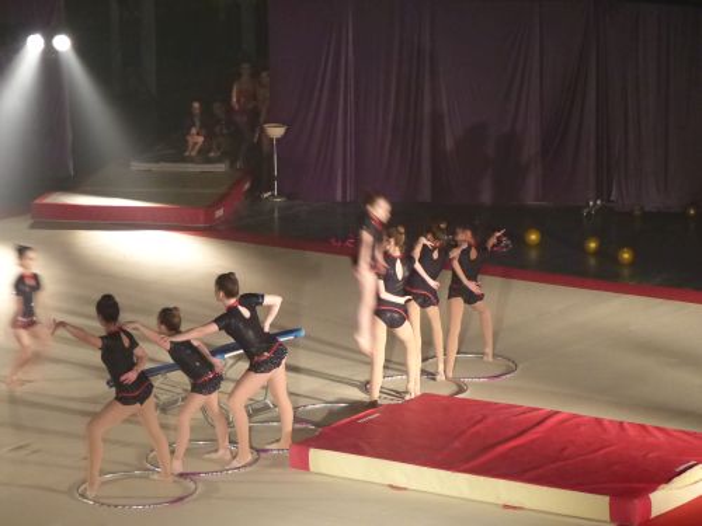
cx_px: 351
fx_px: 2799
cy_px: 263
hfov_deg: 14.3
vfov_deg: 10.7
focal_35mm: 138
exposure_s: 1/30
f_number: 2.8
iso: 800
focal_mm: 24.8
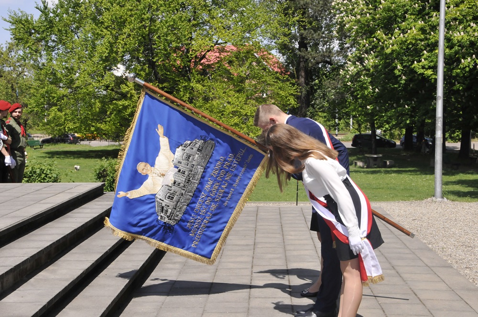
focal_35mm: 60
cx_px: 239
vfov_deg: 22.6
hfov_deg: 33.4
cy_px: 158
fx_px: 796
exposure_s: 1/640
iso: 800
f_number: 13
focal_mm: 40
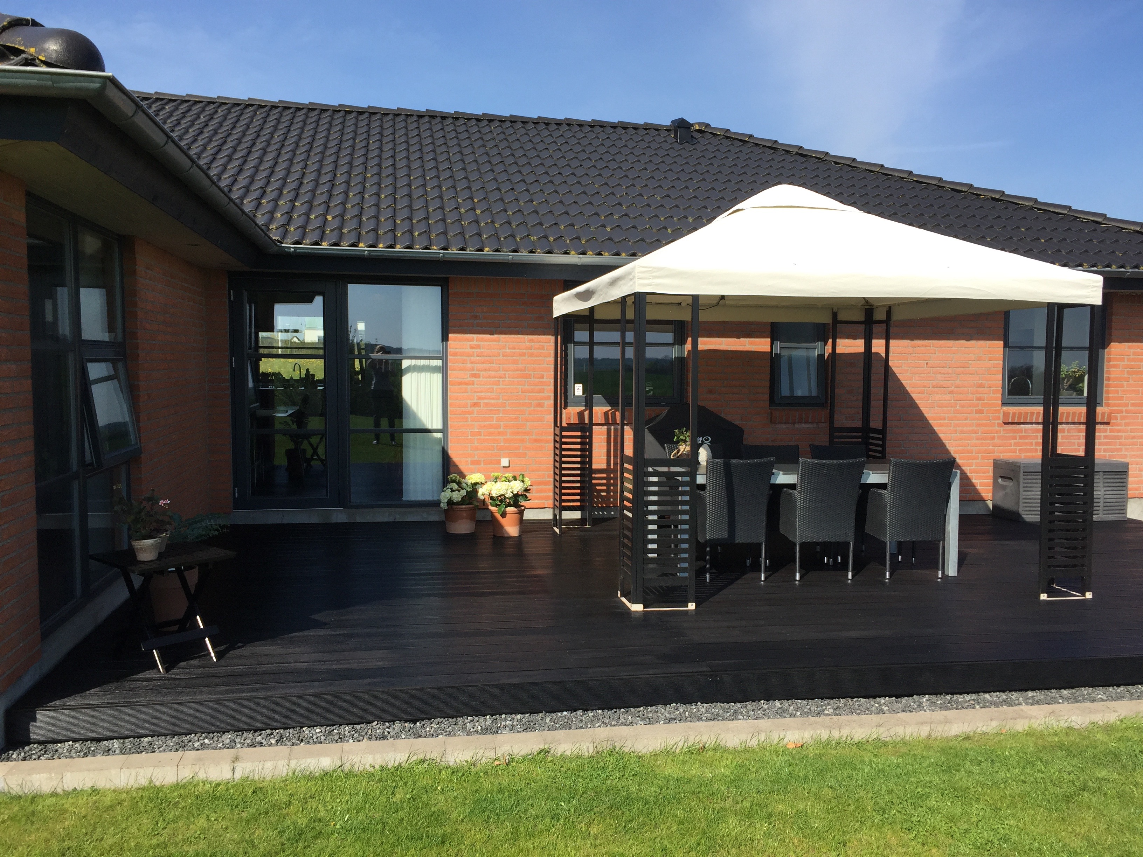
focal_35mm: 29
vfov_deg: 48.2
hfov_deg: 61.7
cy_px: 428
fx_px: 958
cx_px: 572
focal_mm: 4.15
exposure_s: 1/1721
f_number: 2.2
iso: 32
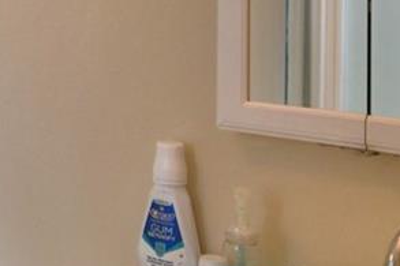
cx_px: -164
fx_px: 911
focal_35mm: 82
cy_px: -16
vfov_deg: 16.2
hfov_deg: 21.6
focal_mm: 10
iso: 200
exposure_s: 1/200
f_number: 4.5
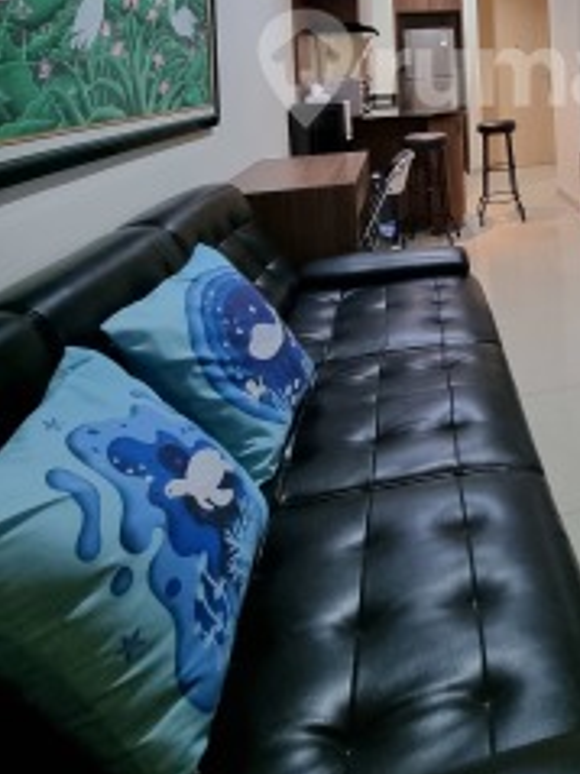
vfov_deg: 58.6
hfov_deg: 47.3
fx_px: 559
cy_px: 68
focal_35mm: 25
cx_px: 556
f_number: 2.2
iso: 640
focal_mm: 2.2
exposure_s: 1/29
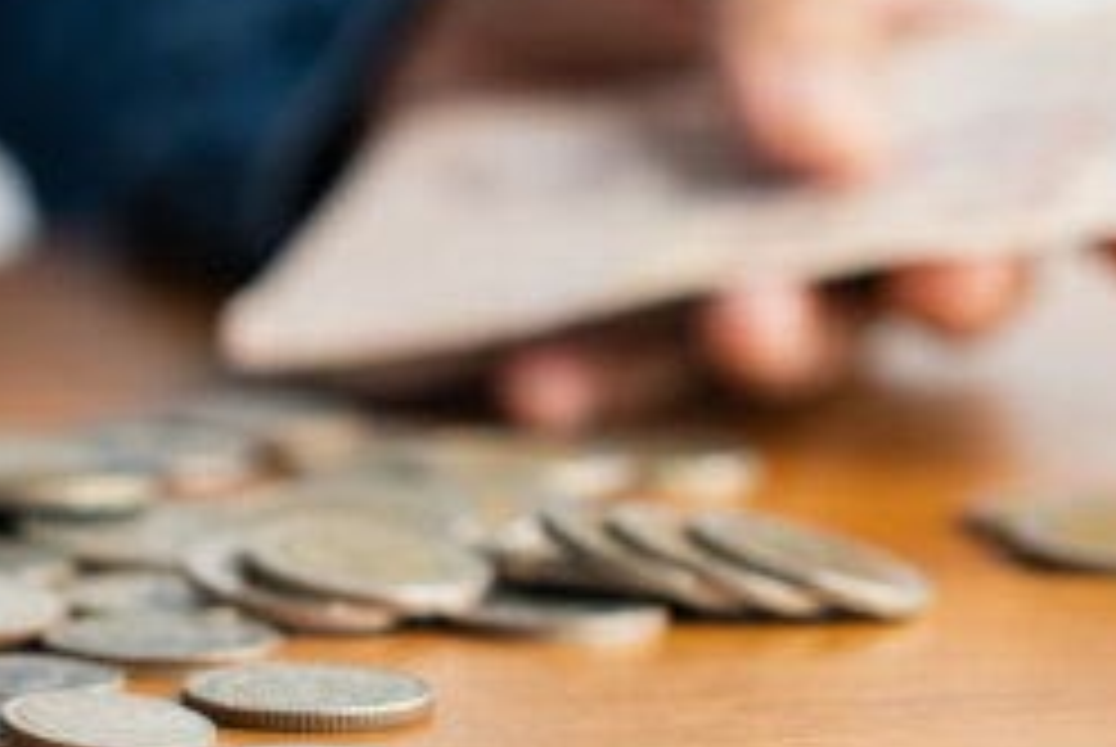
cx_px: -189
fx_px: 5276
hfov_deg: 11.8
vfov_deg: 8.0
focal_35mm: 170
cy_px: -140
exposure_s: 1/125
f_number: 3.2
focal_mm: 55
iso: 800
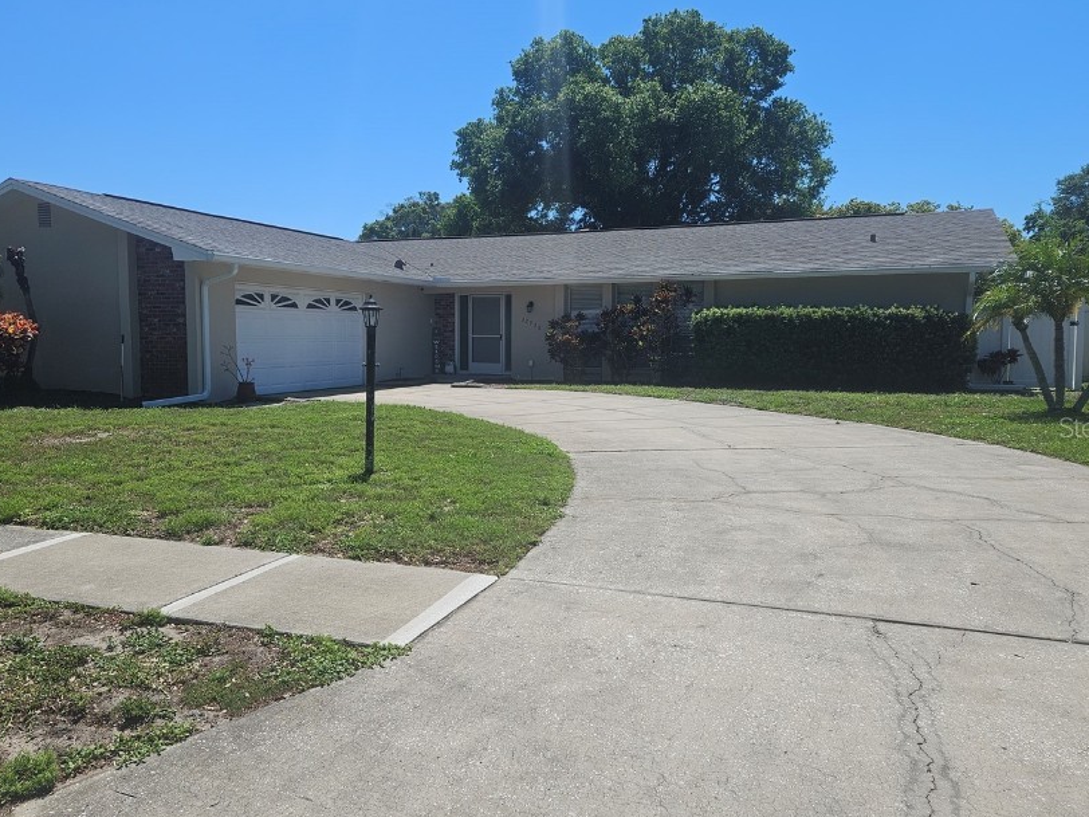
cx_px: 499
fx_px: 912
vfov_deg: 48.2
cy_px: 427
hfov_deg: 61.6
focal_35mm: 29
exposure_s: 1/2671
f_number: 1.8
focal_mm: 5.4
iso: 25
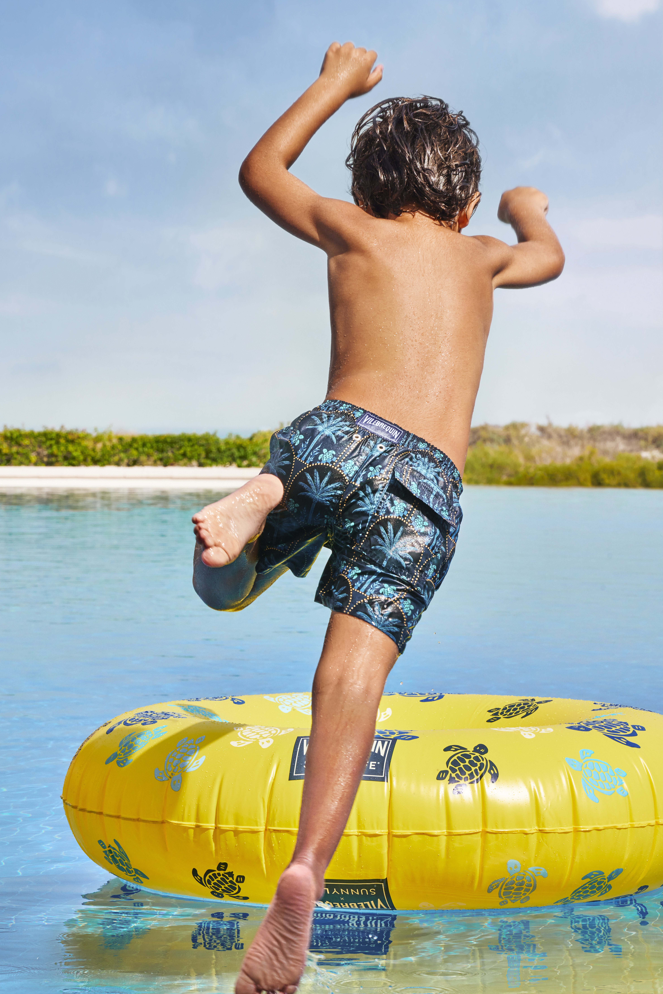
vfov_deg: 16.0
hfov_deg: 10.7
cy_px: 519
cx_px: 307
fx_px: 3536
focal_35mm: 128
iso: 640
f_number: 16
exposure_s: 1/400
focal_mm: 119
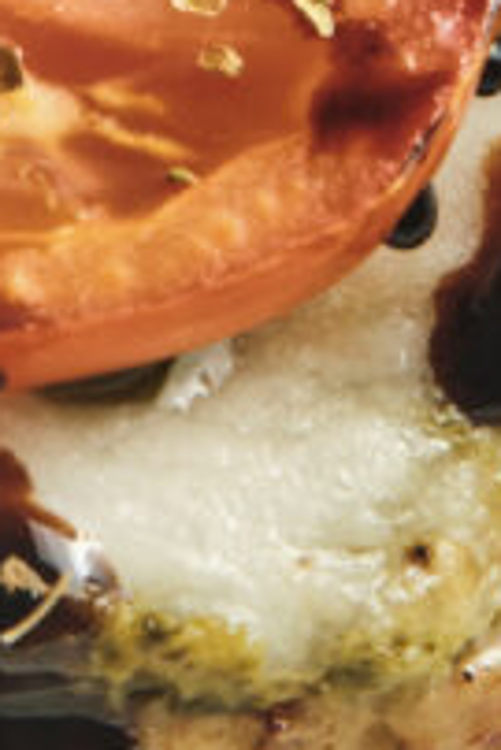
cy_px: -434
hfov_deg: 2.6
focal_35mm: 532
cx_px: 65
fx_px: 11086
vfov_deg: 3.9
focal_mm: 70
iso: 160
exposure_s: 1/250
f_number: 8
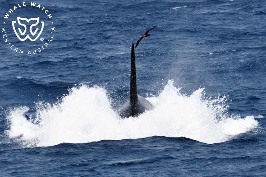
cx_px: 133
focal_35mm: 380
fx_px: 2807
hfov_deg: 5.4
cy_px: 88
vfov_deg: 3.6
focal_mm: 380
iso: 640
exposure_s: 1/8000
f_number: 6
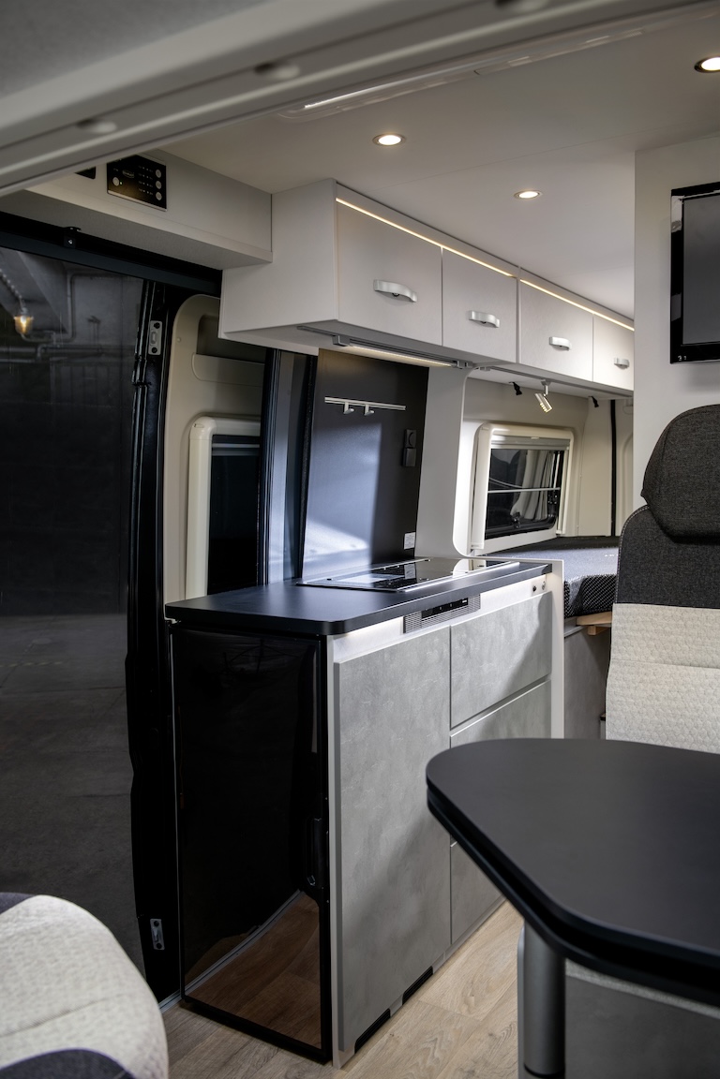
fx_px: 960
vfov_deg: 58.7
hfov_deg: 41.1
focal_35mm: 32
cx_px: 360
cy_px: 540
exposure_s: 1/125
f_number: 4.5
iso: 200
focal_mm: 32
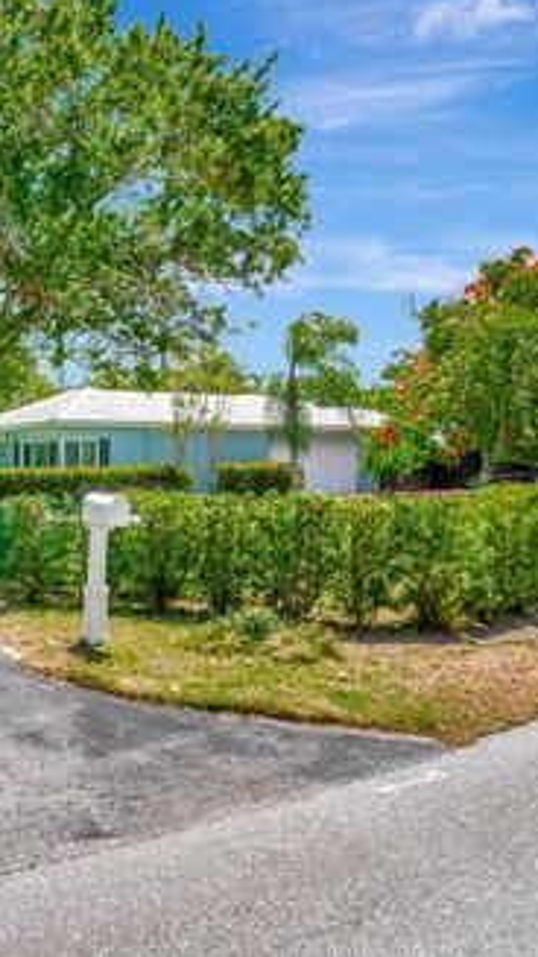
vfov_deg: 76.3
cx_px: -67
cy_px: 476
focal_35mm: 24
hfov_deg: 38.5
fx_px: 609
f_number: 8
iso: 1100
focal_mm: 10
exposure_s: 1/640
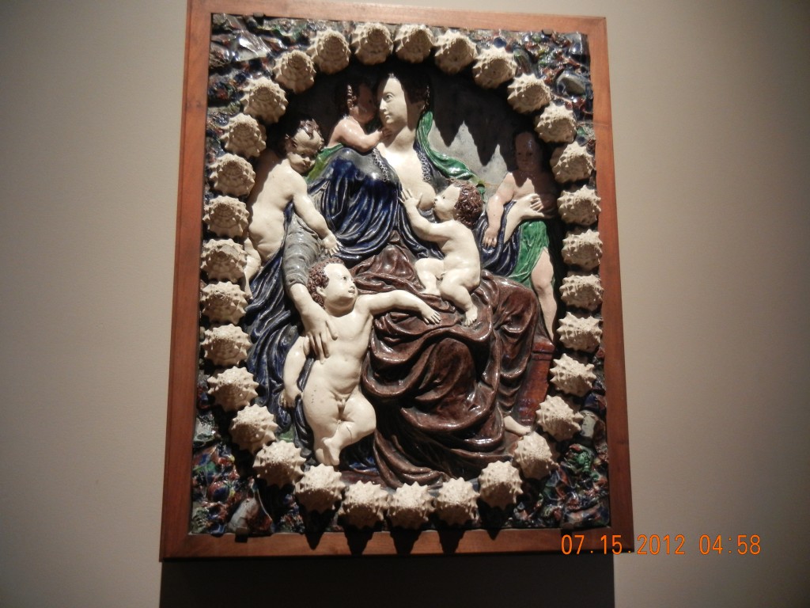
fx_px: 702
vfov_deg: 46.8
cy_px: 304
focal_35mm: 30
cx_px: 405
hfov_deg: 60.0
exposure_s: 1/21.2
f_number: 3.5
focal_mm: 5.4
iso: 400
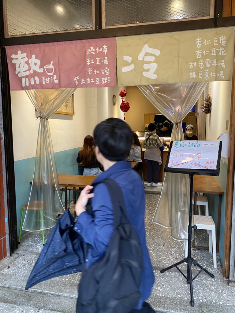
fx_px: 235
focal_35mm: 26
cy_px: 156
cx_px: 118
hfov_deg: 53.1
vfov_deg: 67.3
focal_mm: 4.25
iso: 160
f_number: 1.8
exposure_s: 1/60
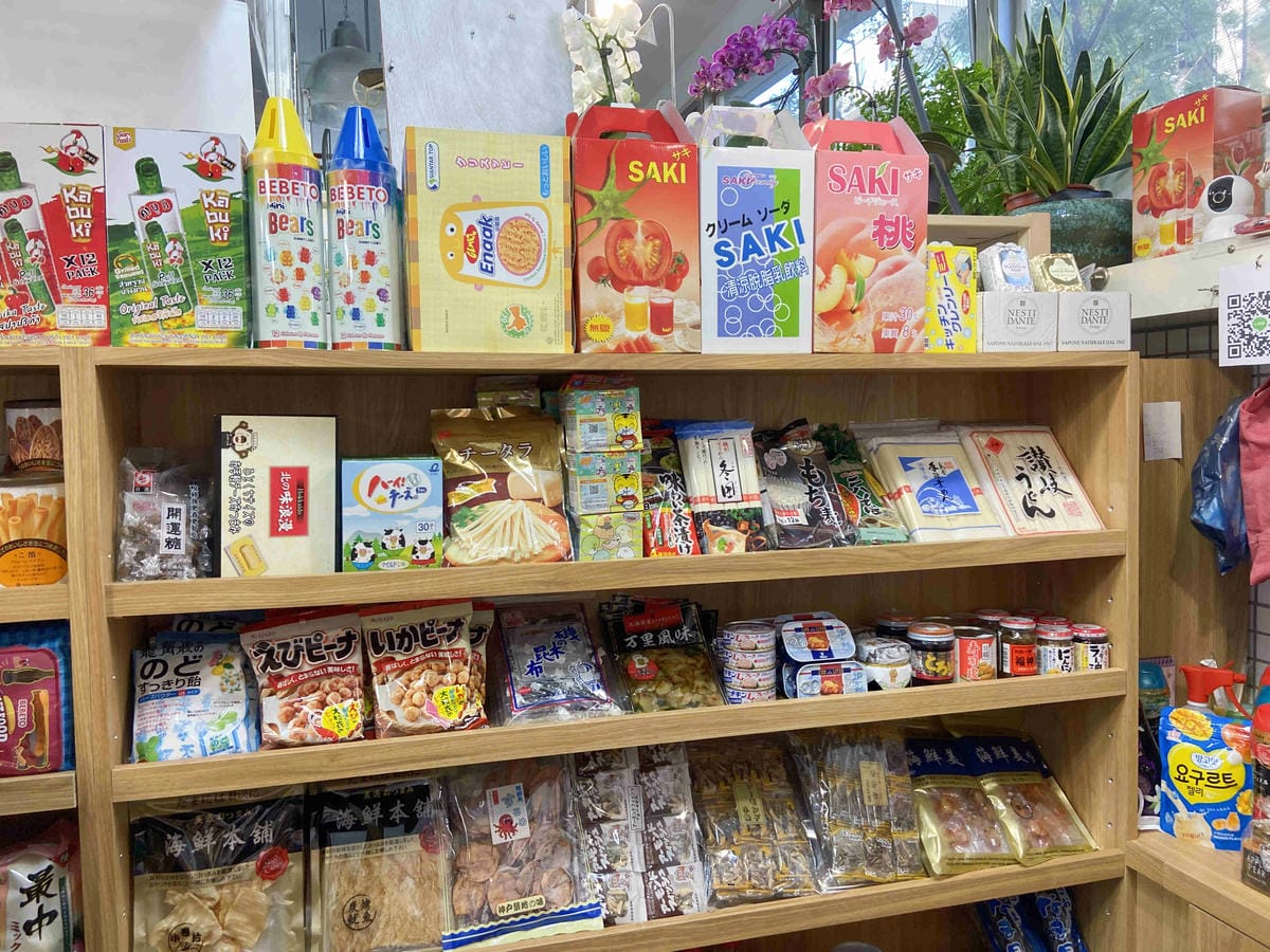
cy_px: 476
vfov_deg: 53.1
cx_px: 635
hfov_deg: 67.3
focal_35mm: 26
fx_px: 954
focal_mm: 4.25
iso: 125
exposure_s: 1/120
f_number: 1.8
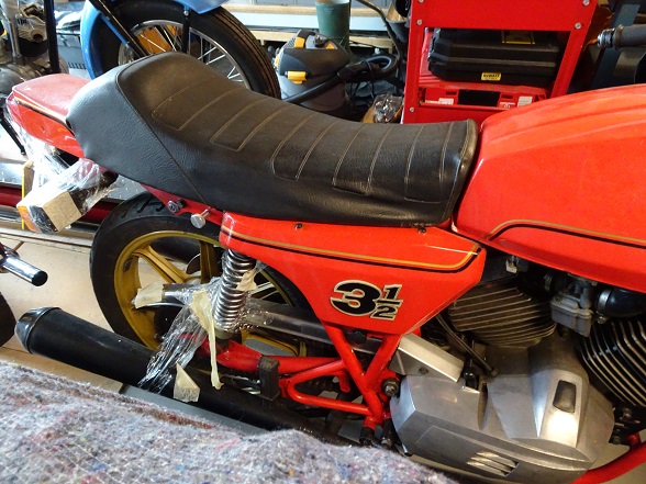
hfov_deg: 71.6
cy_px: 242
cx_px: 323
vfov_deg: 56.8
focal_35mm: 24
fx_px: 448
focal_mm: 4.1
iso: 1000
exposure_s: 1/30
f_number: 3.5
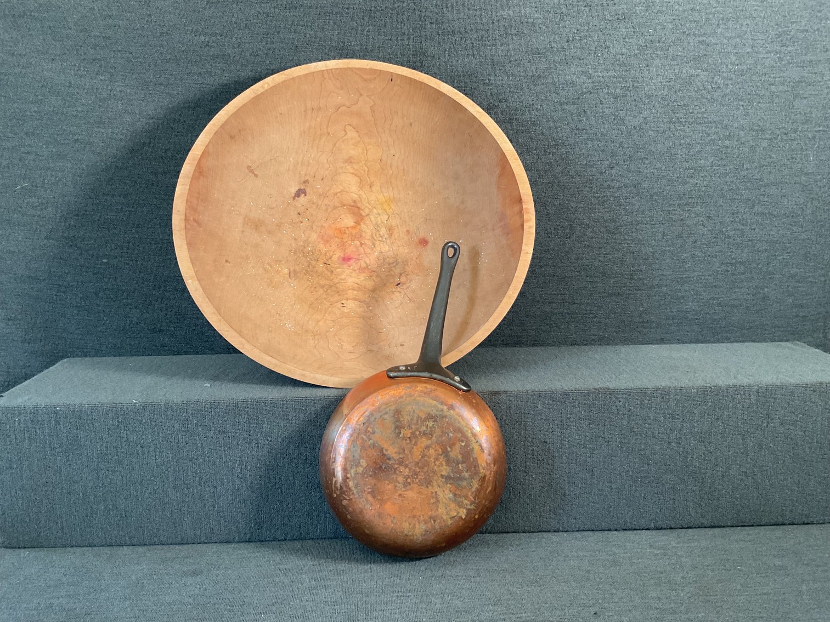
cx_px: 415
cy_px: 311
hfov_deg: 61.7
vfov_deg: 48.2
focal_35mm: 29
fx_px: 695
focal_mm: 3
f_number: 1.8
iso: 100
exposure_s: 1/60
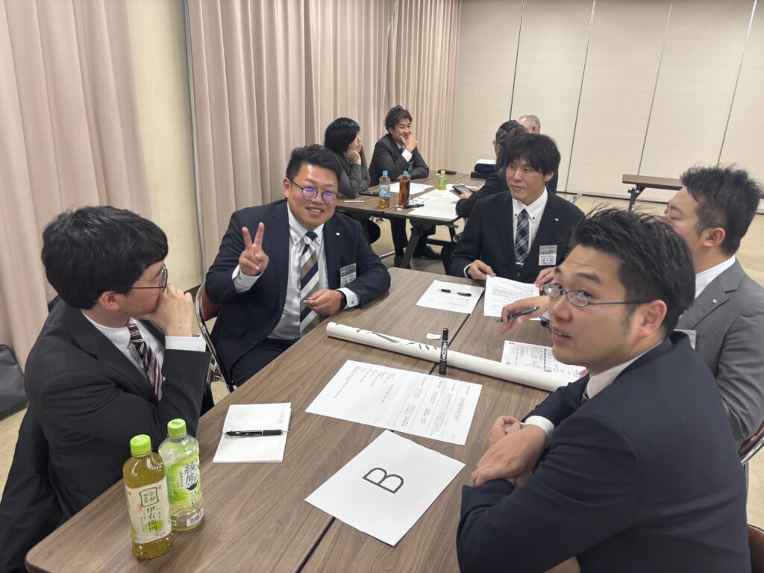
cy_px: 286
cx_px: 382
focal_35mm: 26
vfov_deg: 53.1
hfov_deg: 67.3
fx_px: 574
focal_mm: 5.96
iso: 80
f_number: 1.6
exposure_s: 1/60
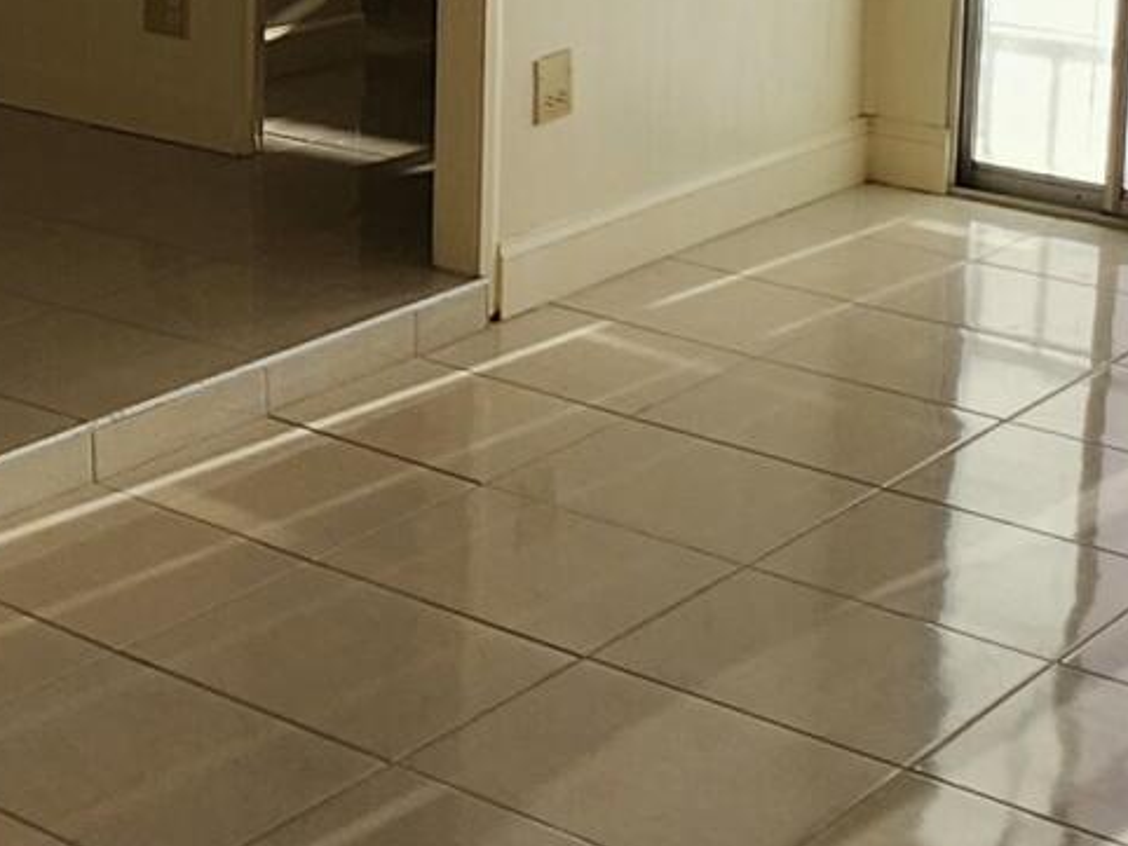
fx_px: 2640
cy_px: -192
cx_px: -155
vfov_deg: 17.3
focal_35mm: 81
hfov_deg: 22.6
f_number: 2.2
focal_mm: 1.74
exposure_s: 1/593
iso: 40
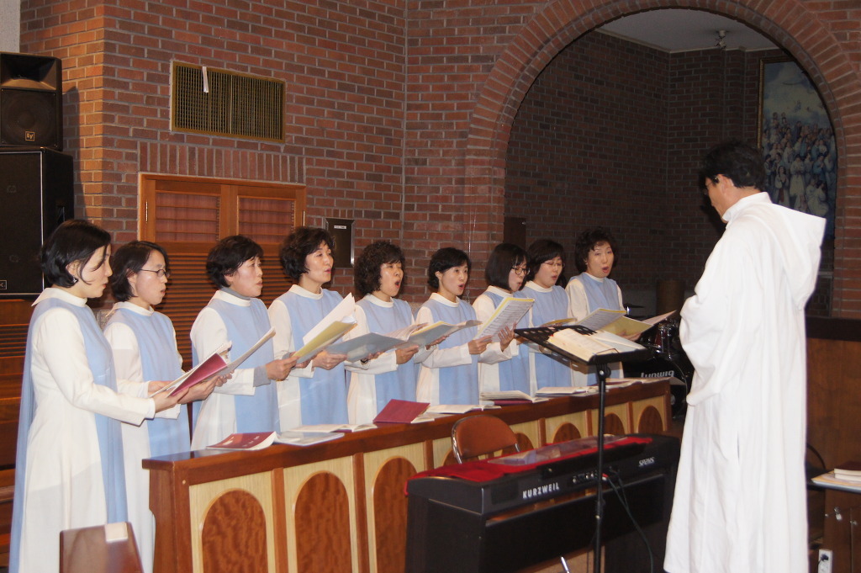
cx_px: 430
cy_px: 286
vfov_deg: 31.8
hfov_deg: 46.4
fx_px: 1004
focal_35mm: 42
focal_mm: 28
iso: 800
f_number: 4.5
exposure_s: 1/60
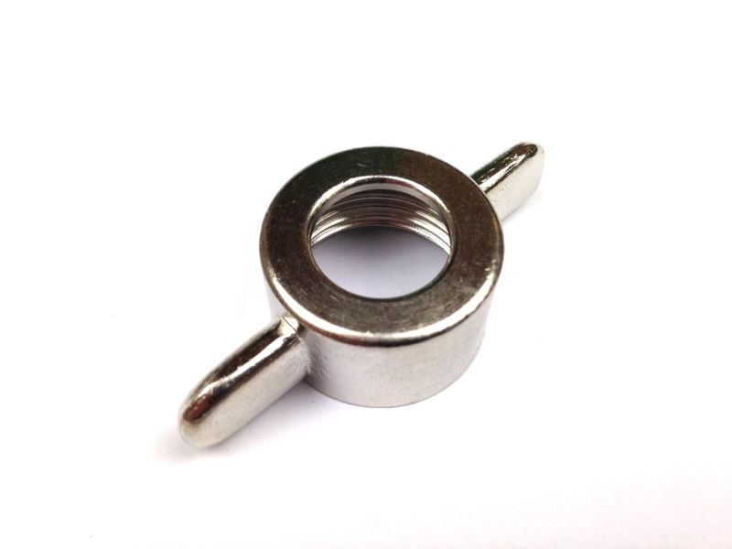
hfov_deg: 55.4
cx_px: 366
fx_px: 698
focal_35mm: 33
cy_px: 274
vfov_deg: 42.9
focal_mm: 4.12
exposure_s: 1/125
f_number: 2.4
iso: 50
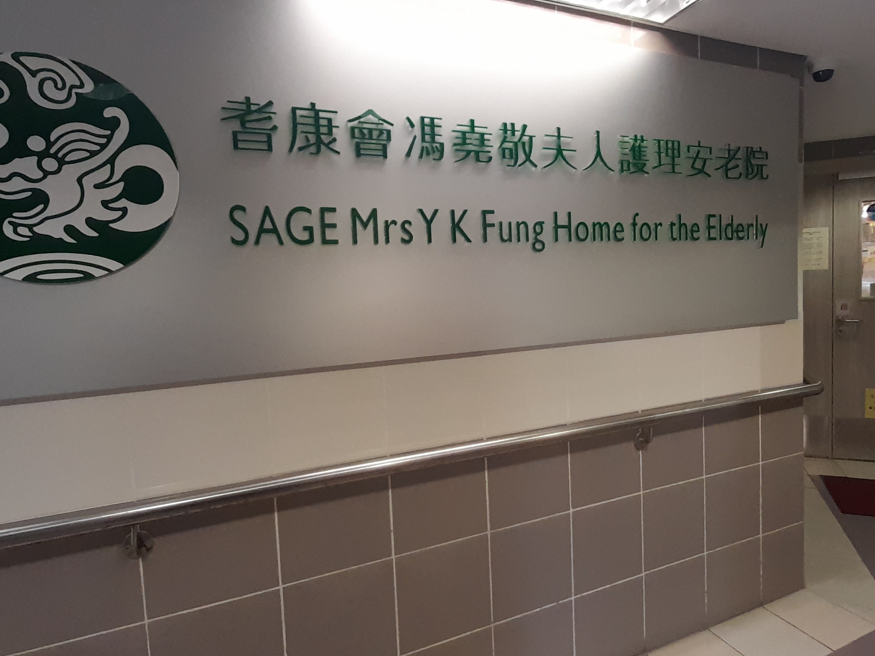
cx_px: 489
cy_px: 317
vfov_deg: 65.9
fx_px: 505
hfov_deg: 81.4
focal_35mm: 20
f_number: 2.2
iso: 200
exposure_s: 1/50
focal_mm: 1.42
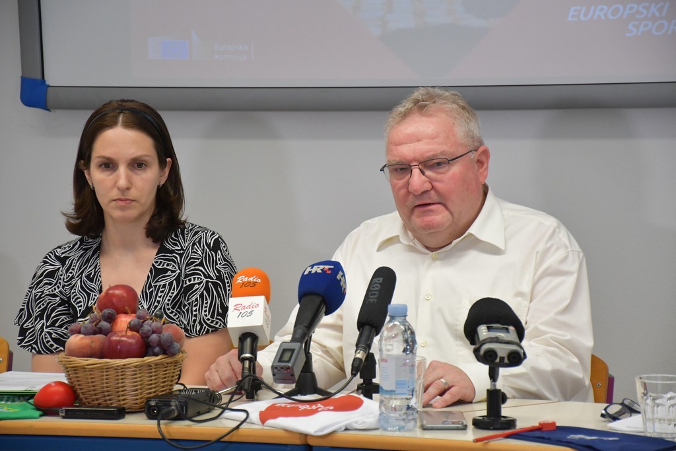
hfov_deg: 15.2
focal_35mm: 135
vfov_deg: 10.2
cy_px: 226
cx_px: 338
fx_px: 2535
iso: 2800
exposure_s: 1/250
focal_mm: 90
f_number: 5.3
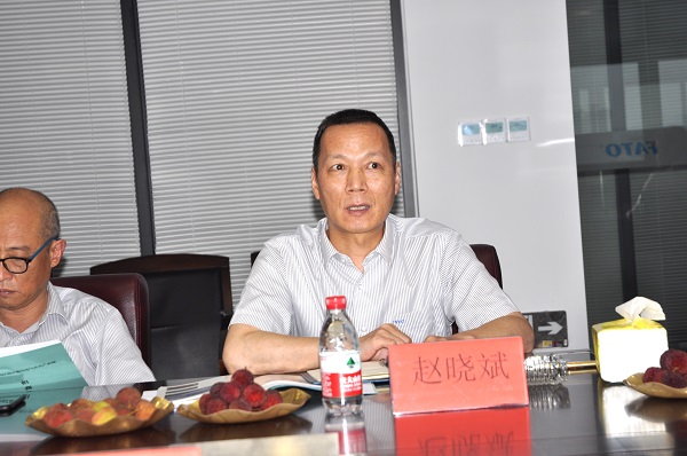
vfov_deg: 16.5
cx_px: 344
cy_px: 228
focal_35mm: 82
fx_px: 1572
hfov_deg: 24.7
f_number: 4.5
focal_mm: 55
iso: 200
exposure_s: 1/60
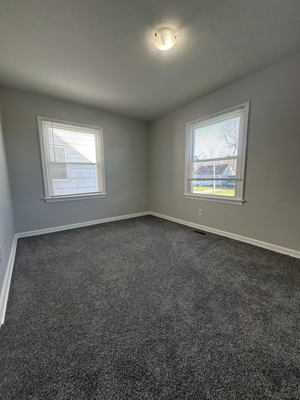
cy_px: 200
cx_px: 150
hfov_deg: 85.7
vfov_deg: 102.1
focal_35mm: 14
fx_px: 162
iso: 160
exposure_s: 1/120
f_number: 2.2
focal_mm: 2.22
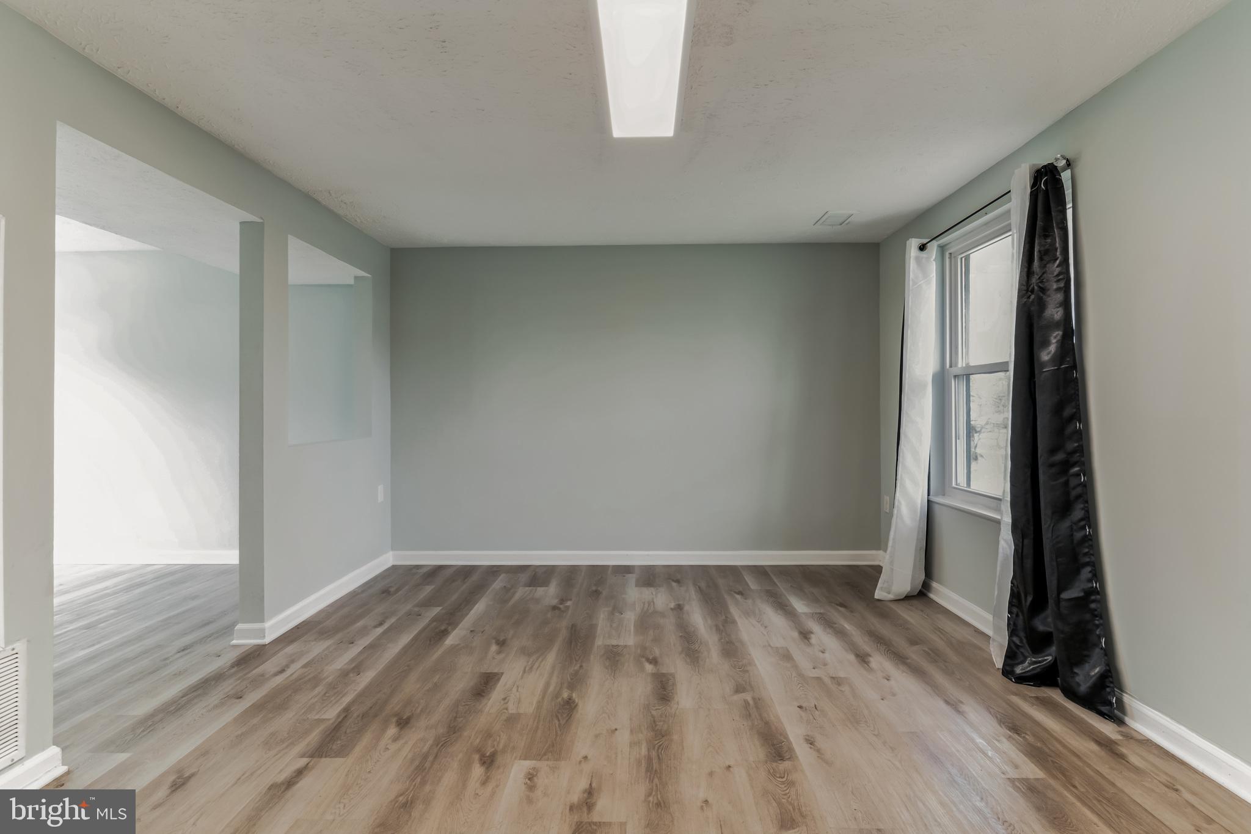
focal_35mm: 17
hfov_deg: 93.3
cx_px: 626
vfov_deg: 70.4
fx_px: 591
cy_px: 417
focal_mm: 17
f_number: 8
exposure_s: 1/2.5
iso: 200
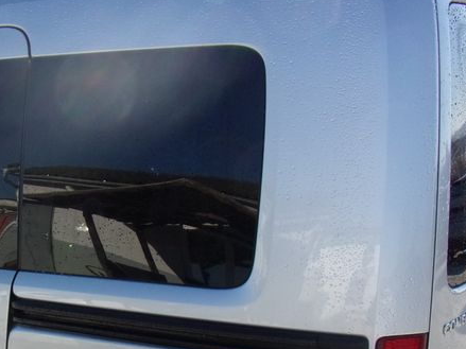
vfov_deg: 25.5
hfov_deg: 32.4
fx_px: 754
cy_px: 292
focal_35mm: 56
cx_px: 32
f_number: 3.3
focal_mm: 4.3
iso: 80
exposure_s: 1/550
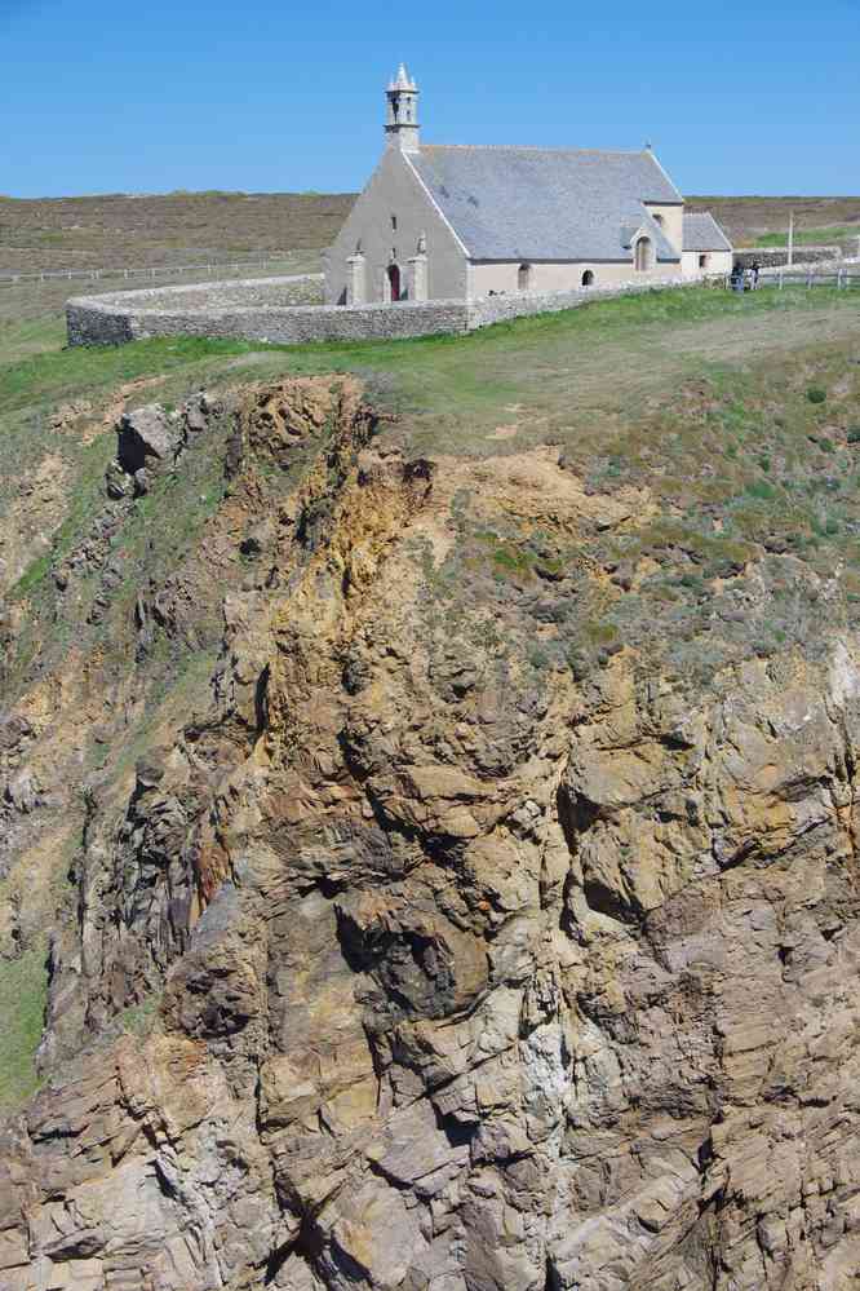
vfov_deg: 28.1
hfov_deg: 18.9
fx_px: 2580
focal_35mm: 72
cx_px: 430
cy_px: 646
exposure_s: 1/80
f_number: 11
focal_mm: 47.5
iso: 200
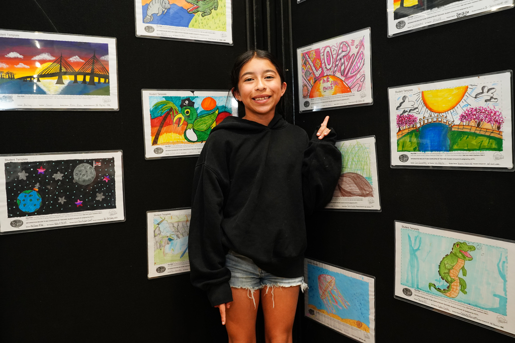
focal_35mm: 35
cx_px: 258
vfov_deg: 37.9
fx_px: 501
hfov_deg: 54.4
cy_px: 172
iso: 4000
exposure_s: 1/160
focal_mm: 35
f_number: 5
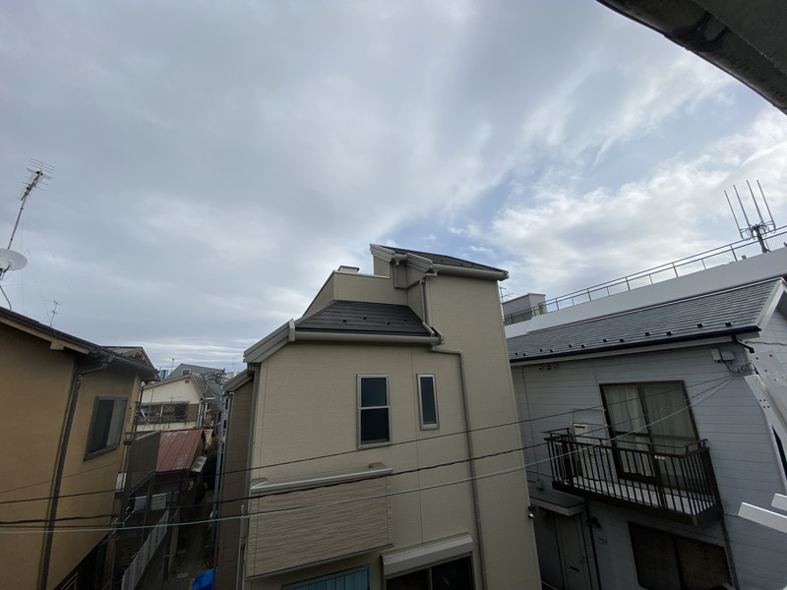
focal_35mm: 13
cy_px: 295
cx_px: 394
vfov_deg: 89.9
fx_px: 296
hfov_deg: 106.2
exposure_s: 1/1776
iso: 20
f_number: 2.4
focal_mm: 1.54
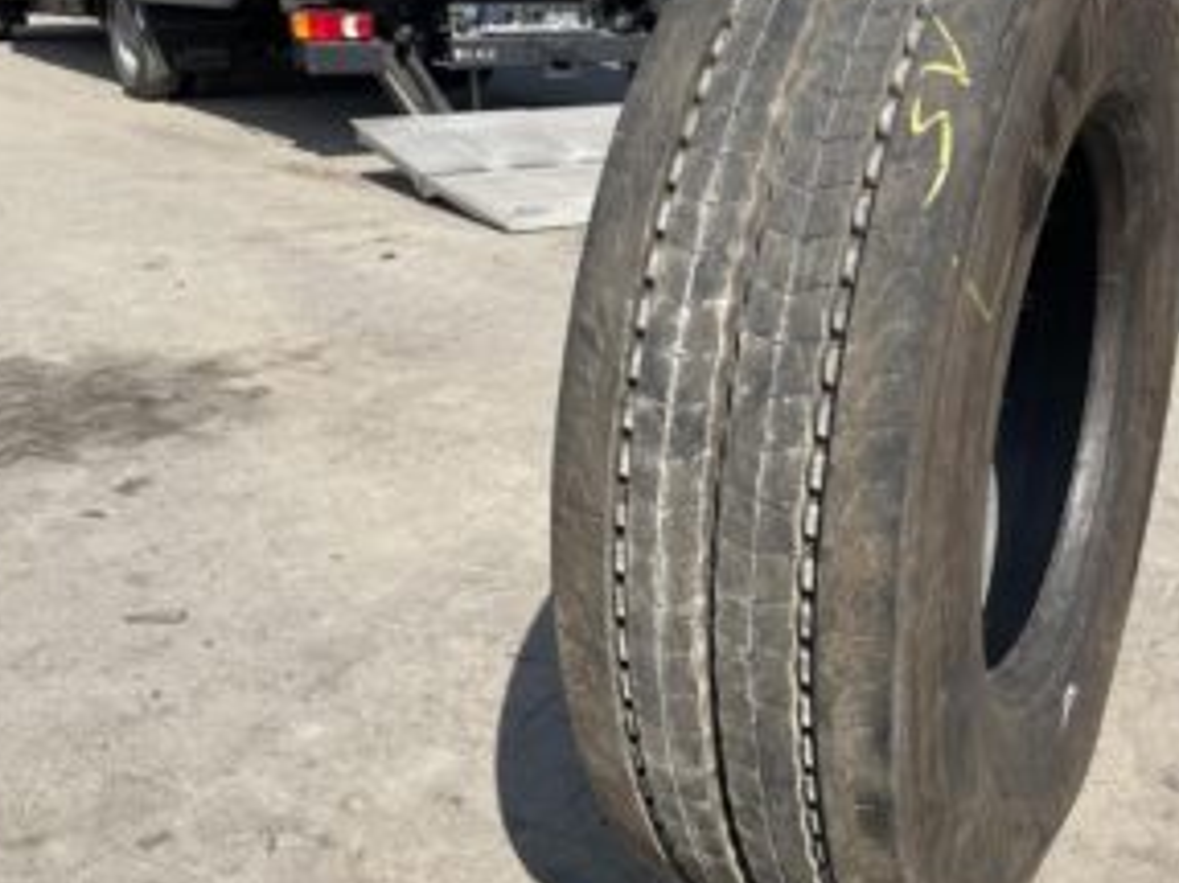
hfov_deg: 46.9
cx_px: 817
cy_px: 405
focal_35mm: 39
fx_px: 1328
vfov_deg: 36.8
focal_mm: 4.2
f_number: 1.6
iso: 32
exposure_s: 1/3300
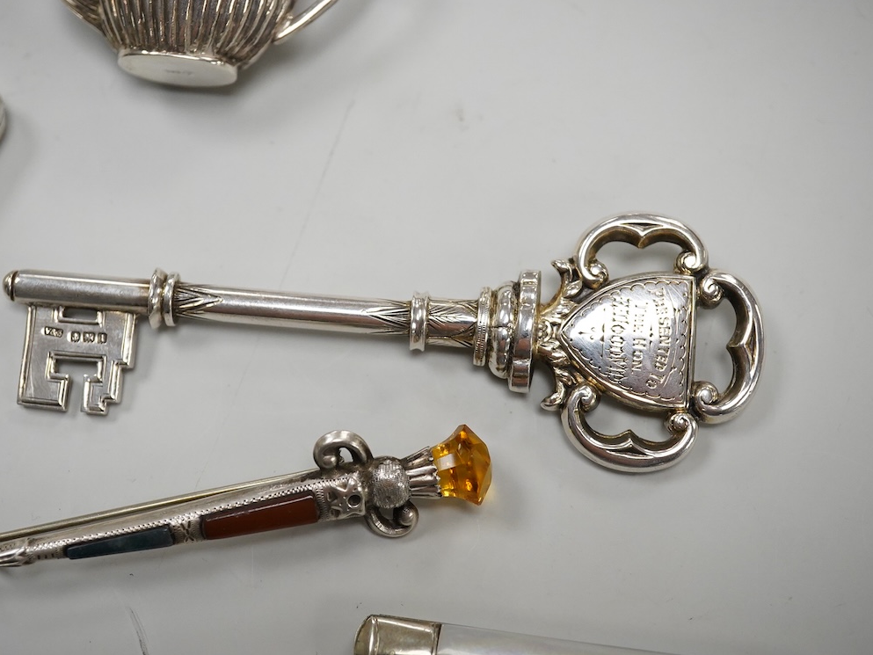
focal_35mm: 49
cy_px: 326
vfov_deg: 29.7
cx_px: 394
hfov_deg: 38.9
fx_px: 1236
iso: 2500
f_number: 7.1
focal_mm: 30
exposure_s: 1/640
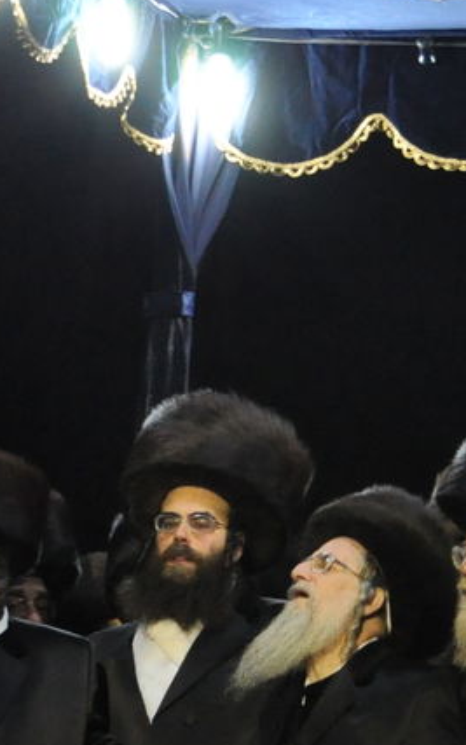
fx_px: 8735
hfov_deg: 3.1
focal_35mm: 430
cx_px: 431
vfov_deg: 4.9
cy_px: 619
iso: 2000
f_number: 5.6
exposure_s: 1/50
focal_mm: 86
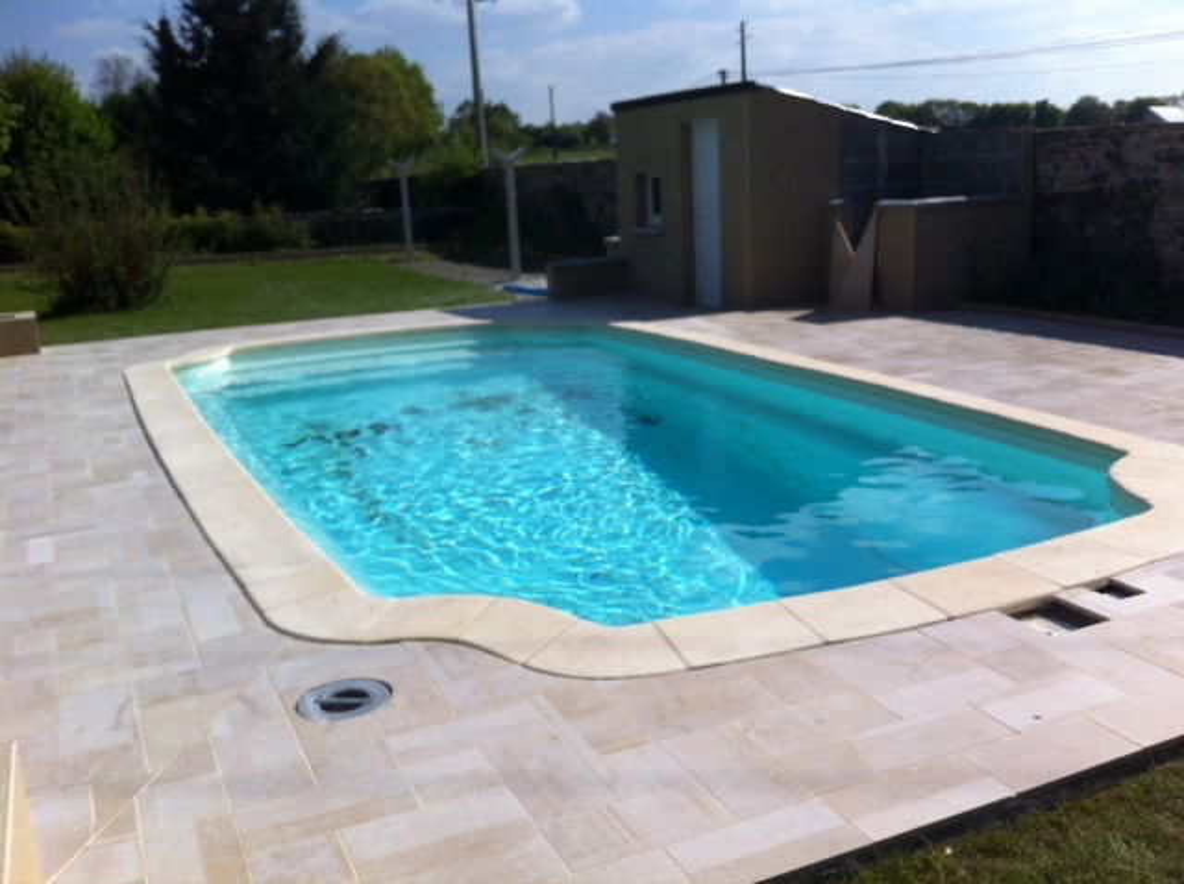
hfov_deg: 52.7
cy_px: 442
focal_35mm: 35
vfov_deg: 40.6
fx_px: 1195
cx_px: 592
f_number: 2.8
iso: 80
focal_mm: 3.85
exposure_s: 1/3016
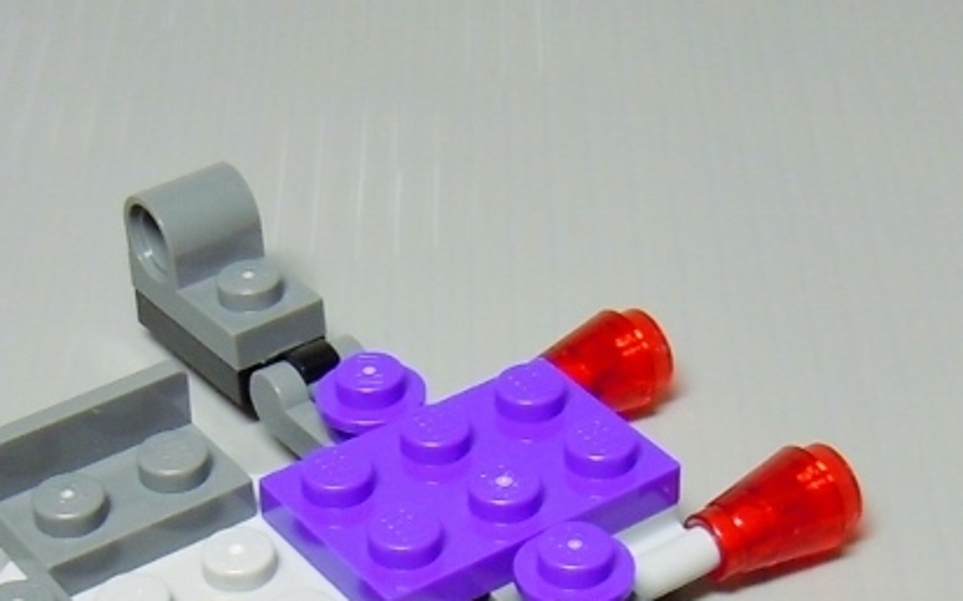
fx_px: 1731
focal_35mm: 66
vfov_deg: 19.4
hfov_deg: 31.0
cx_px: 380
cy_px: 510
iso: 100
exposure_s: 1/13
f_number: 3.5
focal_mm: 5.4
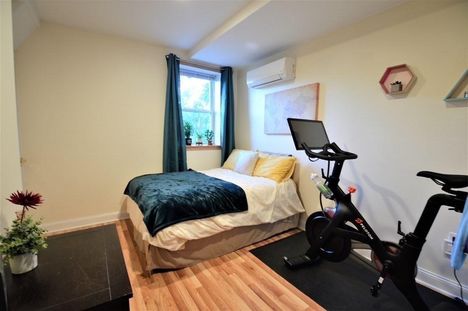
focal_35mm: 15
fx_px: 195
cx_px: 234
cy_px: 156
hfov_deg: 100.4
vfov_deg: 77.2
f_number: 3.5
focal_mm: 10
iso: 400
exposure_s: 1/20
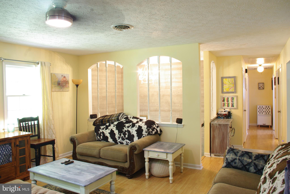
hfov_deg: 67.3
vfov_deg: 48.0
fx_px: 218
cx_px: 145
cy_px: 97
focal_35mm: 27
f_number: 6.7
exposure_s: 1
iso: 200
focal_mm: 18
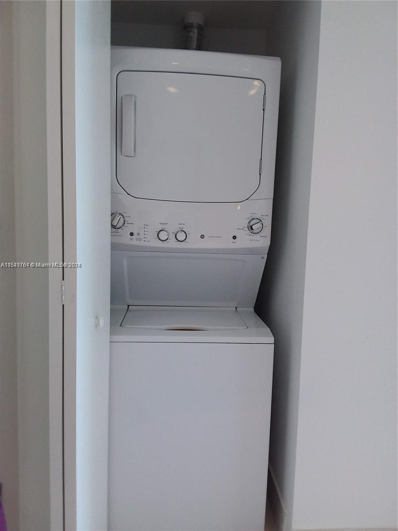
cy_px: 266
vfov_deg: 65.3
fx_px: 414
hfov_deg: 51.4
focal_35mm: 27
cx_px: 199
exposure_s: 1/30
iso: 50
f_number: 1.9
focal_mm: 2.91
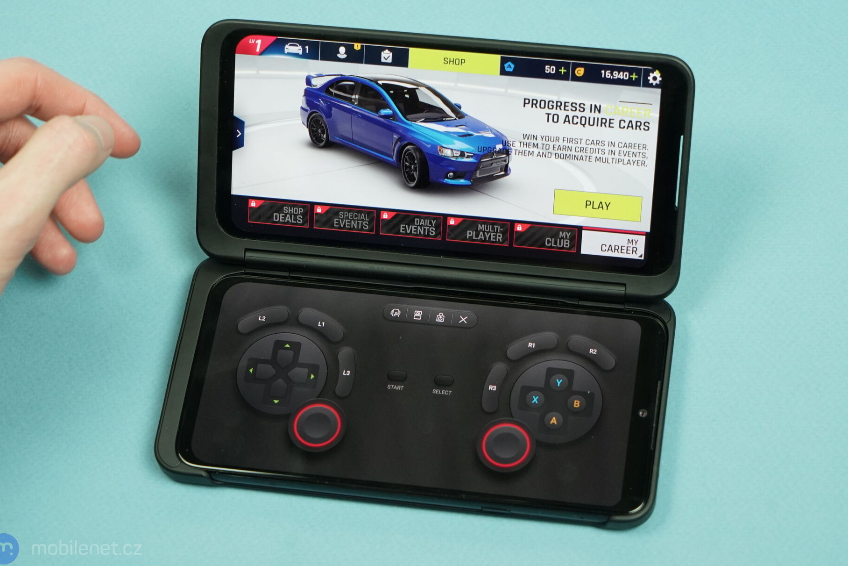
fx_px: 1743
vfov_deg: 18.4
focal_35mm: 74
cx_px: 424
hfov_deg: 27.3
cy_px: 278
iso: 2500
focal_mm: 70
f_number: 7.1
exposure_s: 1/200
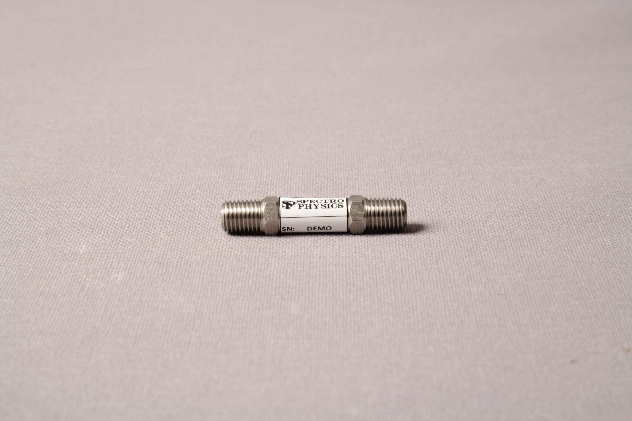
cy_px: 210
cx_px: 316
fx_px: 2106
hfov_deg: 17.1
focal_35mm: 120
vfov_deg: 11.4
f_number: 22
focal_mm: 120
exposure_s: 1/250
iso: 800
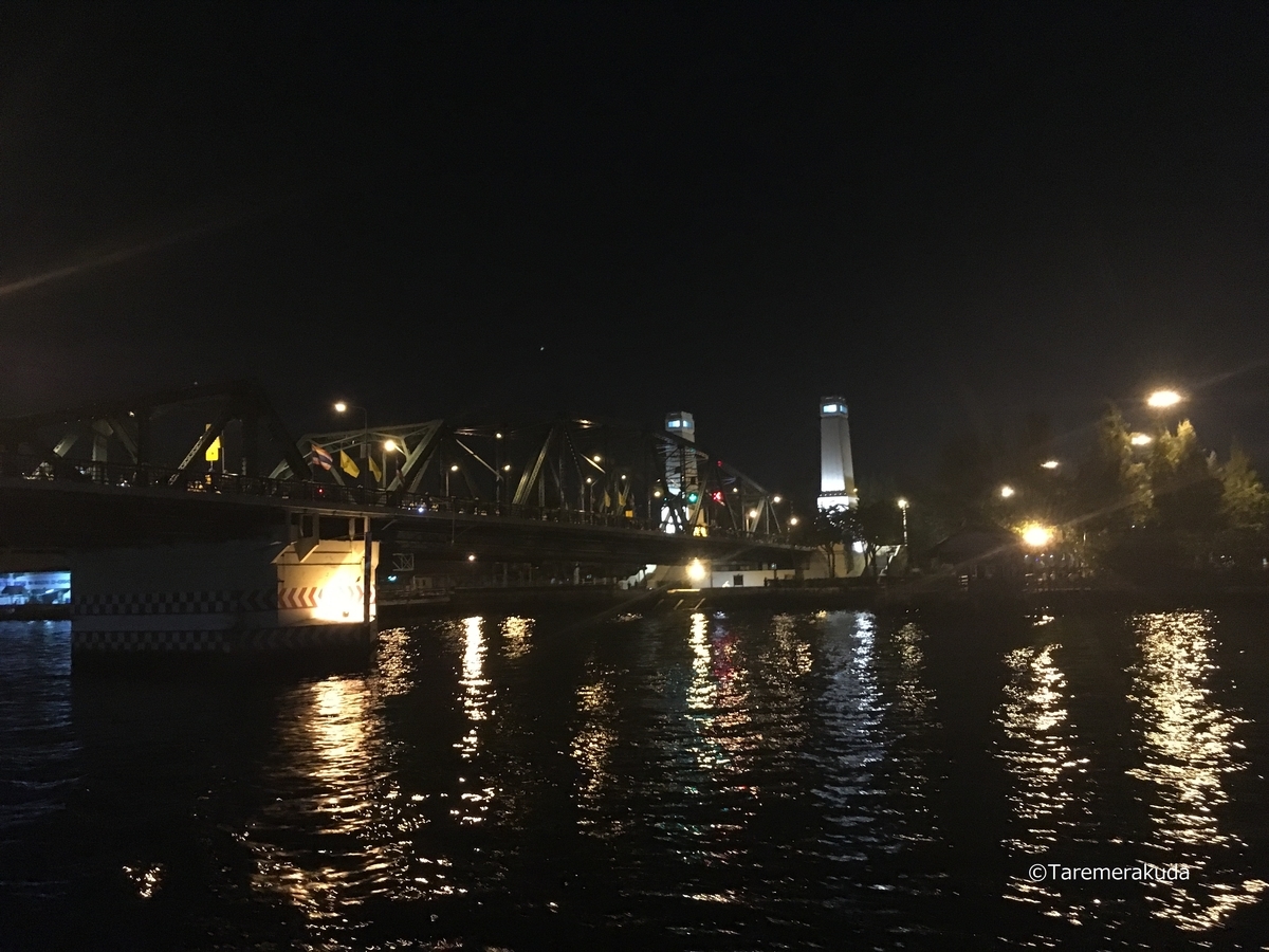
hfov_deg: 61.7
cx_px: 634
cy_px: 476
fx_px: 1063
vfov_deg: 48.2
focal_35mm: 29
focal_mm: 4.15
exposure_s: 1/17
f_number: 2.2
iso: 400
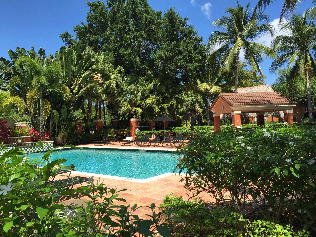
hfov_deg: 61.7
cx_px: 158
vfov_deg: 48.2
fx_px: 265
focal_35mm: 29
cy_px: 118
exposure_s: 1/1464
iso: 32
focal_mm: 4.15
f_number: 2.2
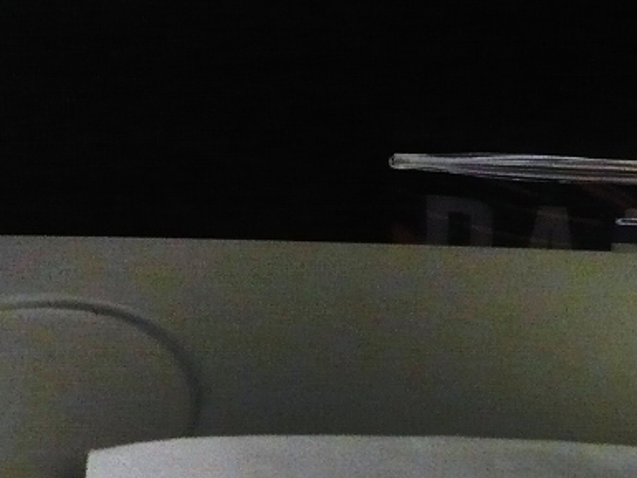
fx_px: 1712
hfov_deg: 20.5
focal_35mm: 93
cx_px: 615
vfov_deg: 15.4
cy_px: 557
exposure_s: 1/4
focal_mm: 5.8
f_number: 2.8
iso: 400
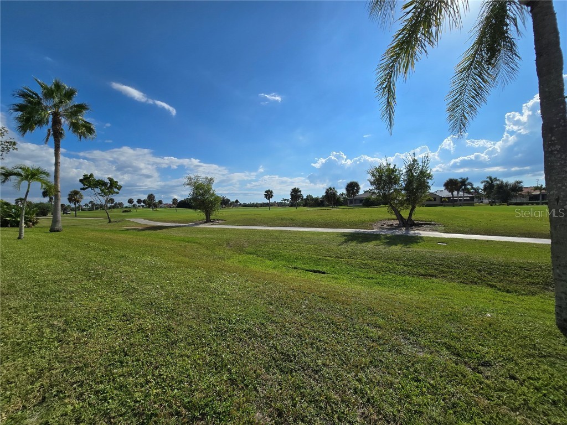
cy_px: 212
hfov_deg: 106.2
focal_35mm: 13
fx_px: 213
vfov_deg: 89.9
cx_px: 284
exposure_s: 1/5186
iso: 50
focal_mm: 2.2
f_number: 2.2
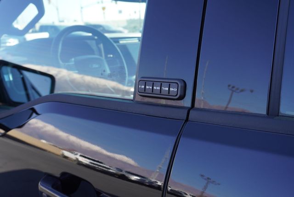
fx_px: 282
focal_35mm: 34
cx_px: 147
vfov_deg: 38.4
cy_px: 98
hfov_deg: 55.1
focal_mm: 23
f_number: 5
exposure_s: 1/100
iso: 100
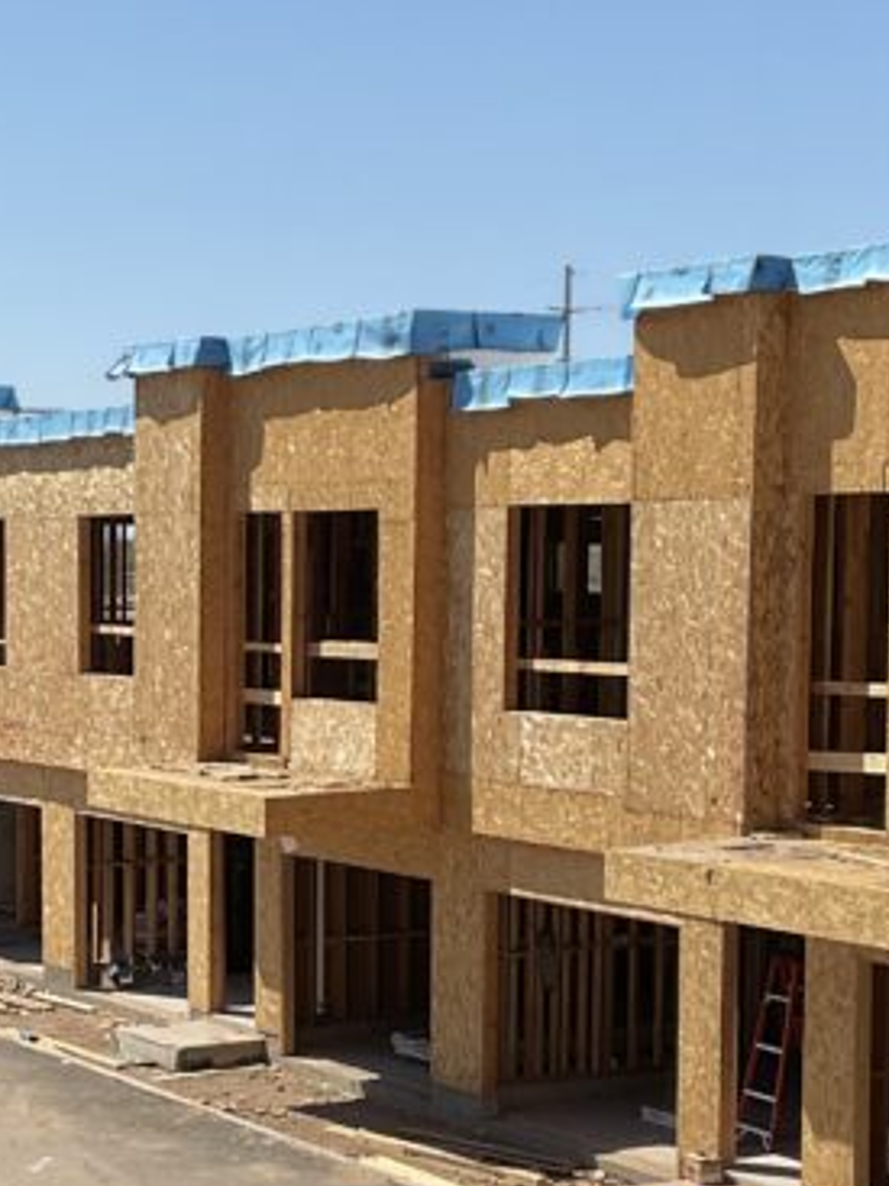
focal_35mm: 81
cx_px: 84
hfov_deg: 17.9
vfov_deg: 24.0
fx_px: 2775
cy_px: 769
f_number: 1.8
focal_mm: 3
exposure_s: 1/2959
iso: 16
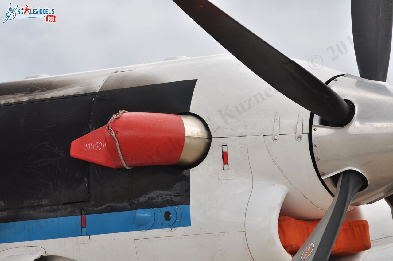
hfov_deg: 8.9
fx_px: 2535
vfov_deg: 5.9
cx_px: 196
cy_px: 130
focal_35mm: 232
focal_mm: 155
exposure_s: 1/160
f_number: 8
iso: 200
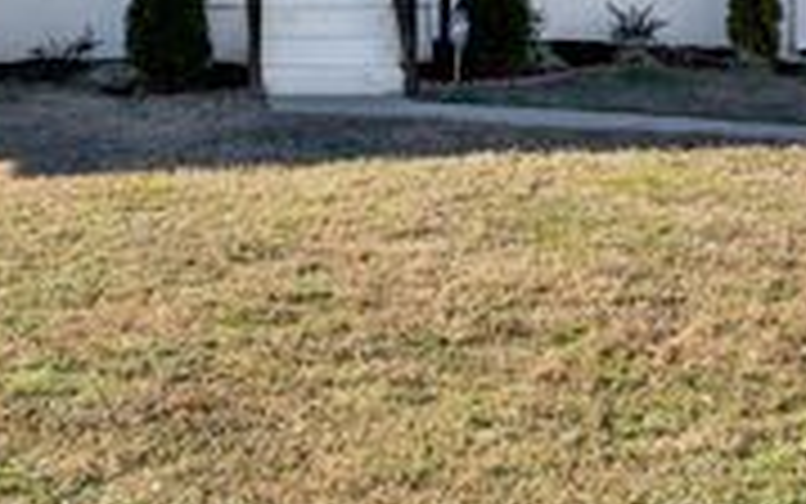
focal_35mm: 77
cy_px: -155
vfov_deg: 16.1
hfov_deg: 26.6
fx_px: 1692
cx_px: 266
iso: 100
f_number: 8
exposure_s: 1/125
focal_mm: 27
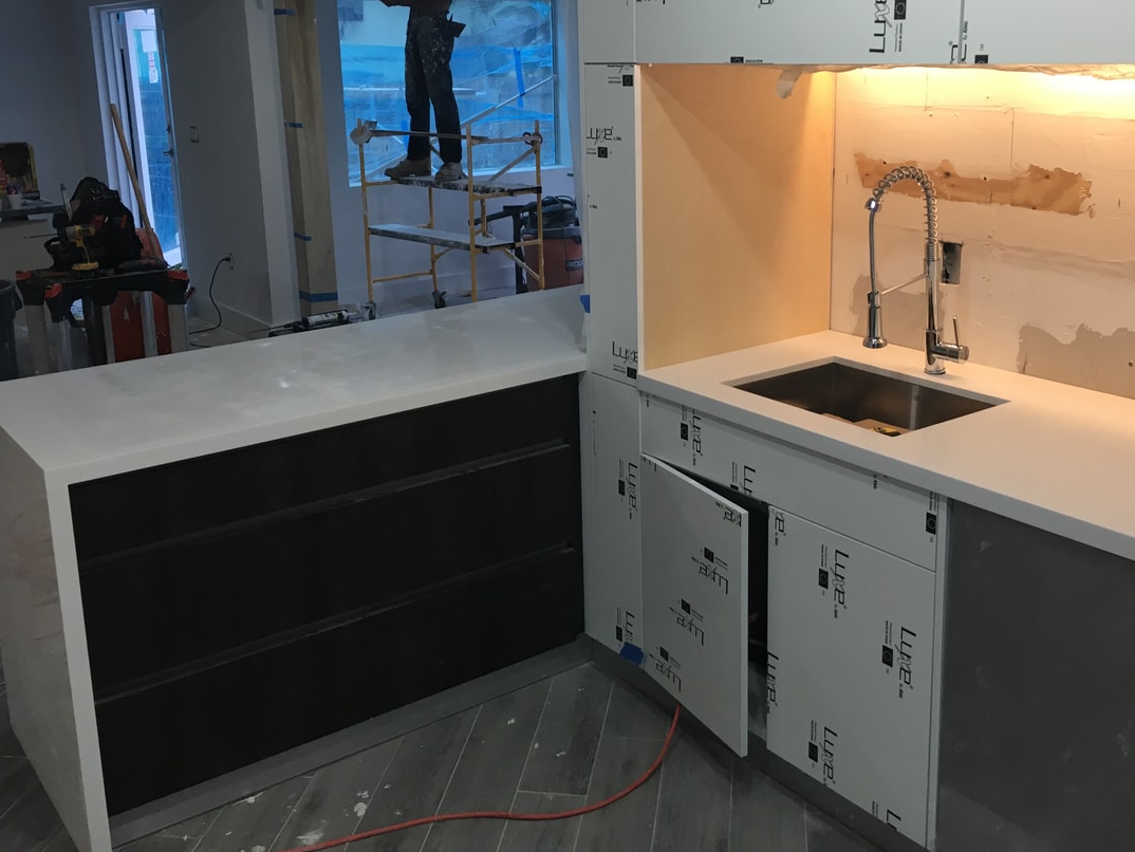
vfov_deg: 39.4
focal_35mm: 36
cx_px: 581
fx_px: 1181
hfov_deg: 51.3
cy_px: 326
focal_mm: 4.15
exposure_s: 1/30
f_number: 2.2
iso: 50
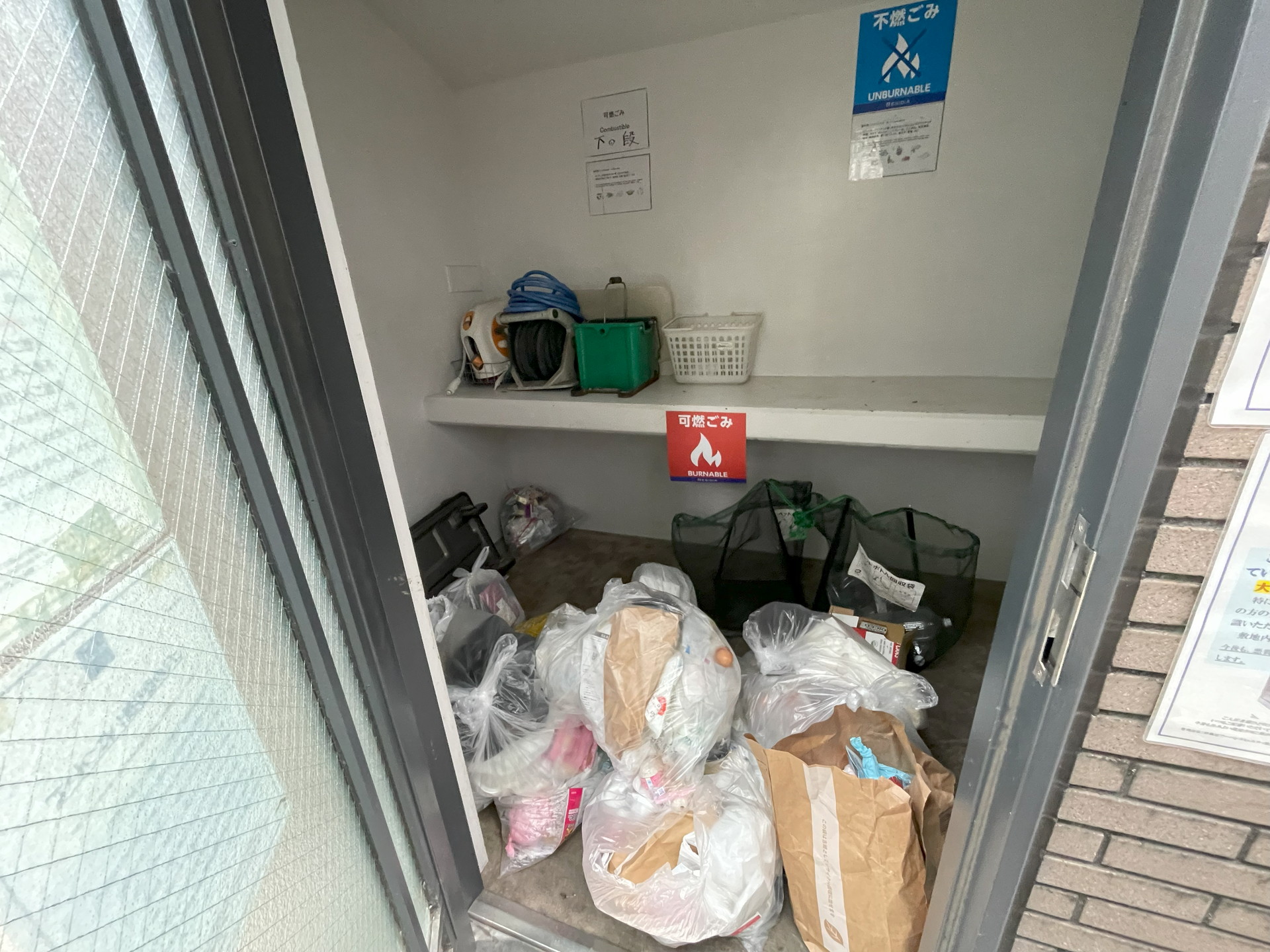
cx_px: 635
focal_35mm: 14
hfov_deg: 102.1
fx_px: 514
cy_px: 476
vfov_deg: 85.7
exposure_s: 1/60
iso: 640
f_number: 2.4
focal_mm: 1.55
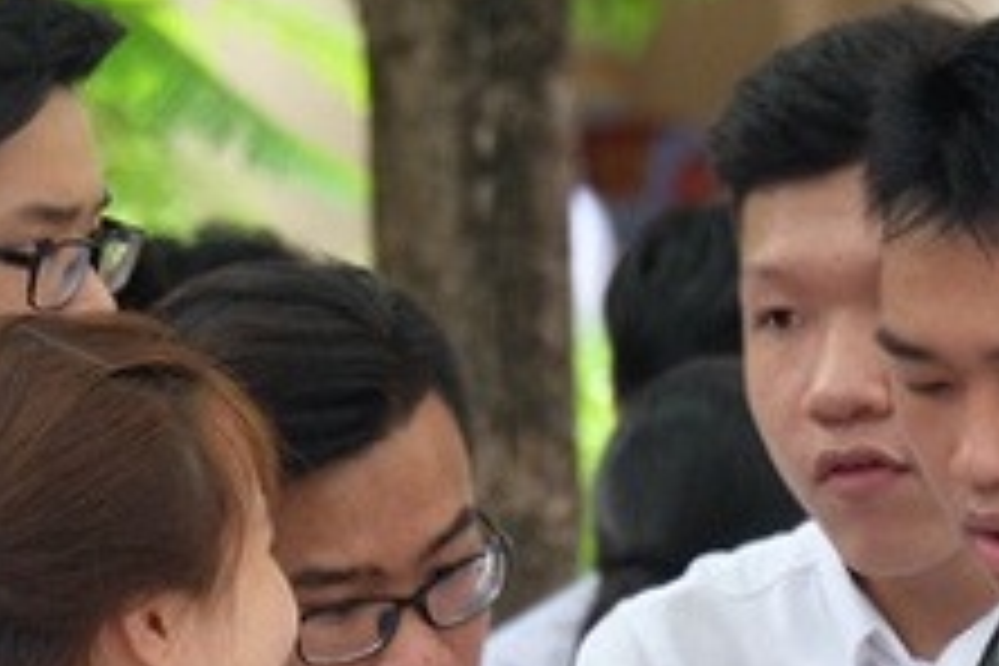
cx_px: 572
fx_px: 21699
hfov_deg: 2.6
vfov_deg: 1.8
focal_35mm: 782
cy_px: 472
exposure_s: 1/400
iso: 2000
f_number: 7.1
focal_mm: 192.9
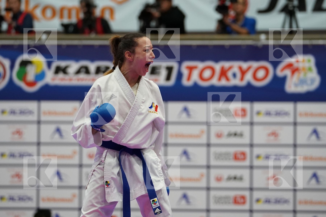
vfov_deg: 5.9
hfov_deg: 8.9
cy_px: 108
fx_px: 2092
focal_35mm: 231
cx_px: 163
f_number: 2.8
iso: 3200
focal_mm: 154
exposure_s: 1/1000
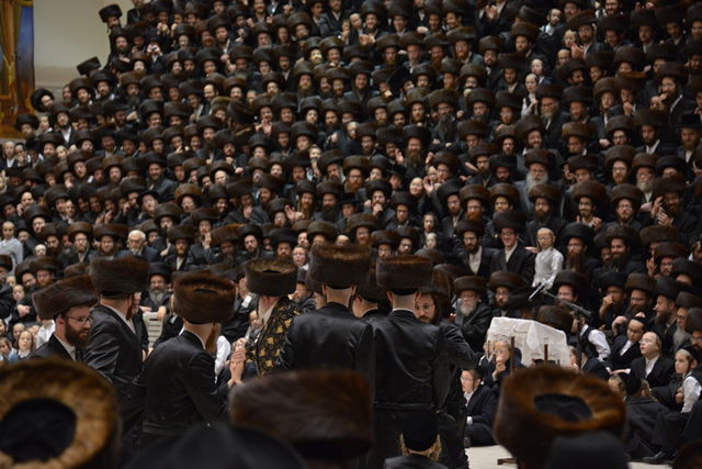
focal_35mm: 125
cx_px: 351
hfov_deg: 16.4
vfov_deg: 11.0
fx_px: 2438
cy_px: 234
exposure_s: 1/125
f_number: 5.6
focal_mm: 125
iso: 2000
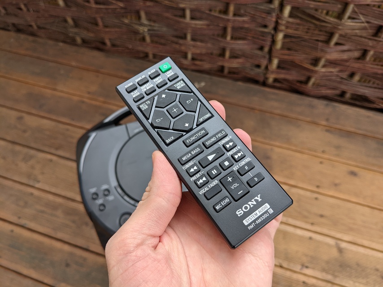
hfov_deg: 65.3
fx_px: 299
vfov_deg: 51.4
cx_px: 192
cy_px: 144
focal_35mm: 27
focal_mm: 4.38
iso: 60
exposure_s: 1/43.6
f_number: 1.73
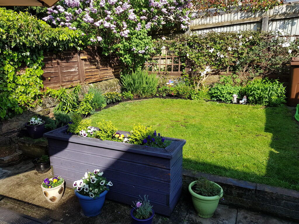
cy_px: 112
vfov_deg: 53.1
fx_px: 225
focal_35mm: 26
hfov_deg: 67.3
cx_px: 150
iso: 40
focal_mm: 4.2
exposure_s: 1/864
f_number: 1.7
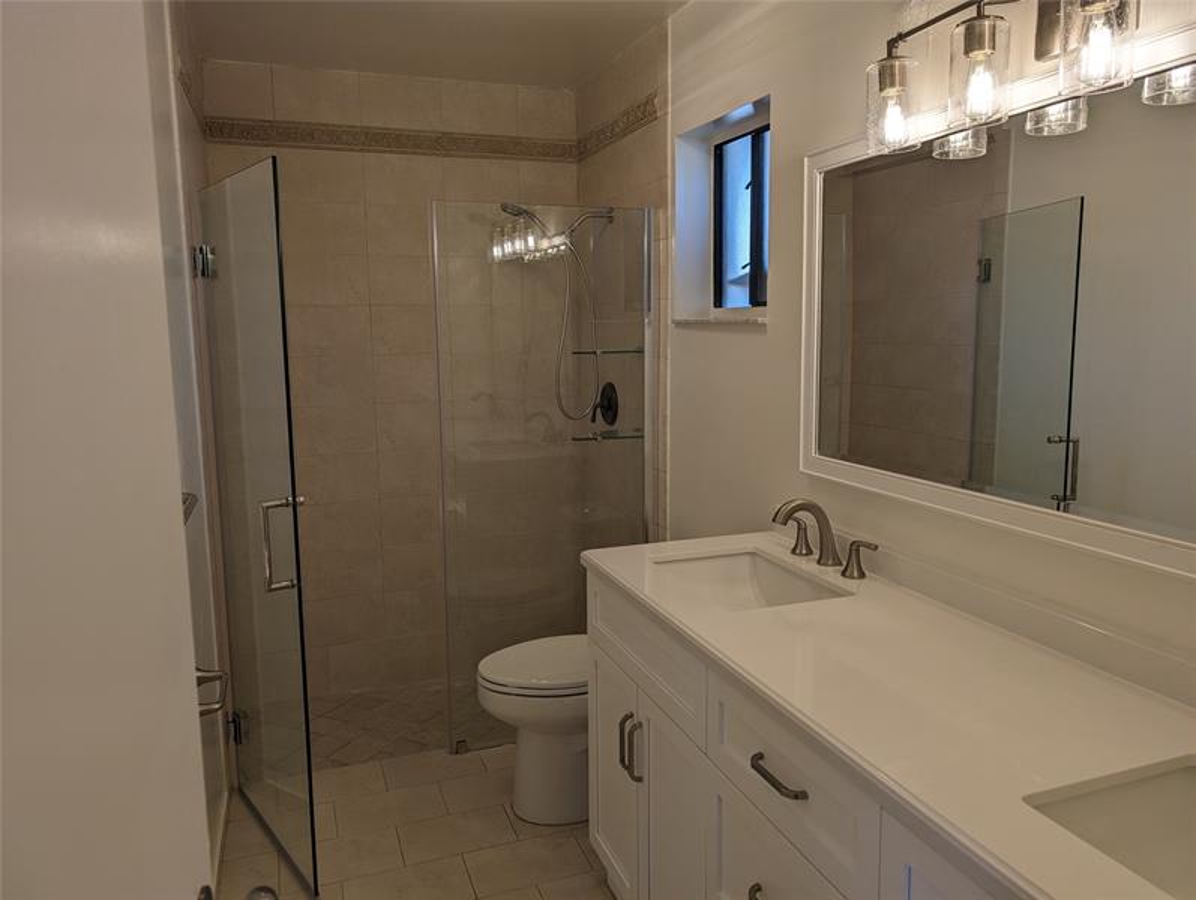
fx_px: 830
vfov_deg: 56.9
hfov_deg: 71.5
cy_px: 450
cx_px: 598
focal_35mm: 24
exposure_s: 1/171
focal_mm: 6.9
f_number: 1.68
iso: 22
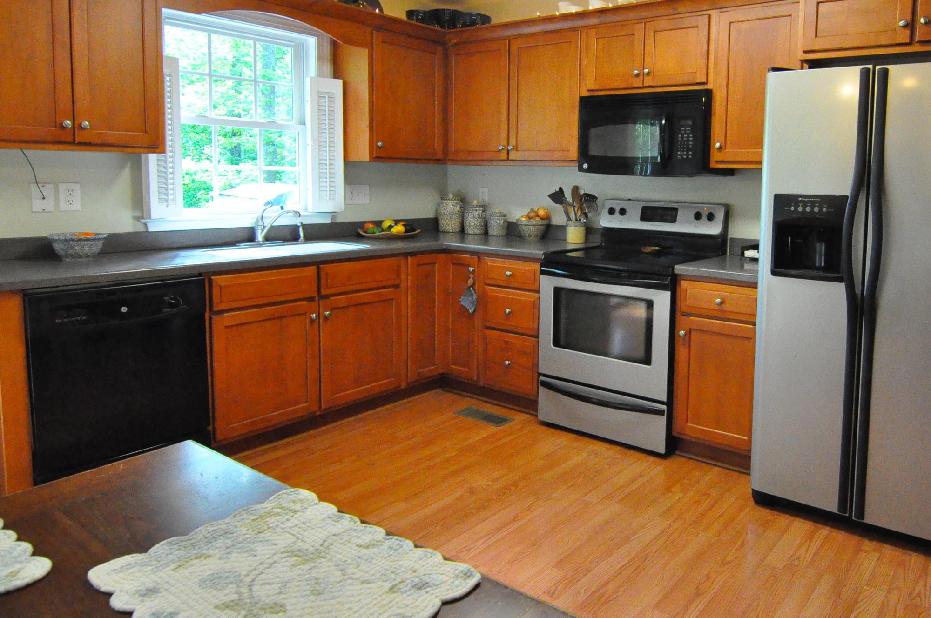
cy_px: 236
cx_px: 595
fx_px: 639
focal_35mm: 25
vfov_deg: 51.1
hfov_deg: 70.7
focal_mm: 11
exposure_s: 1/250
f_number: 4
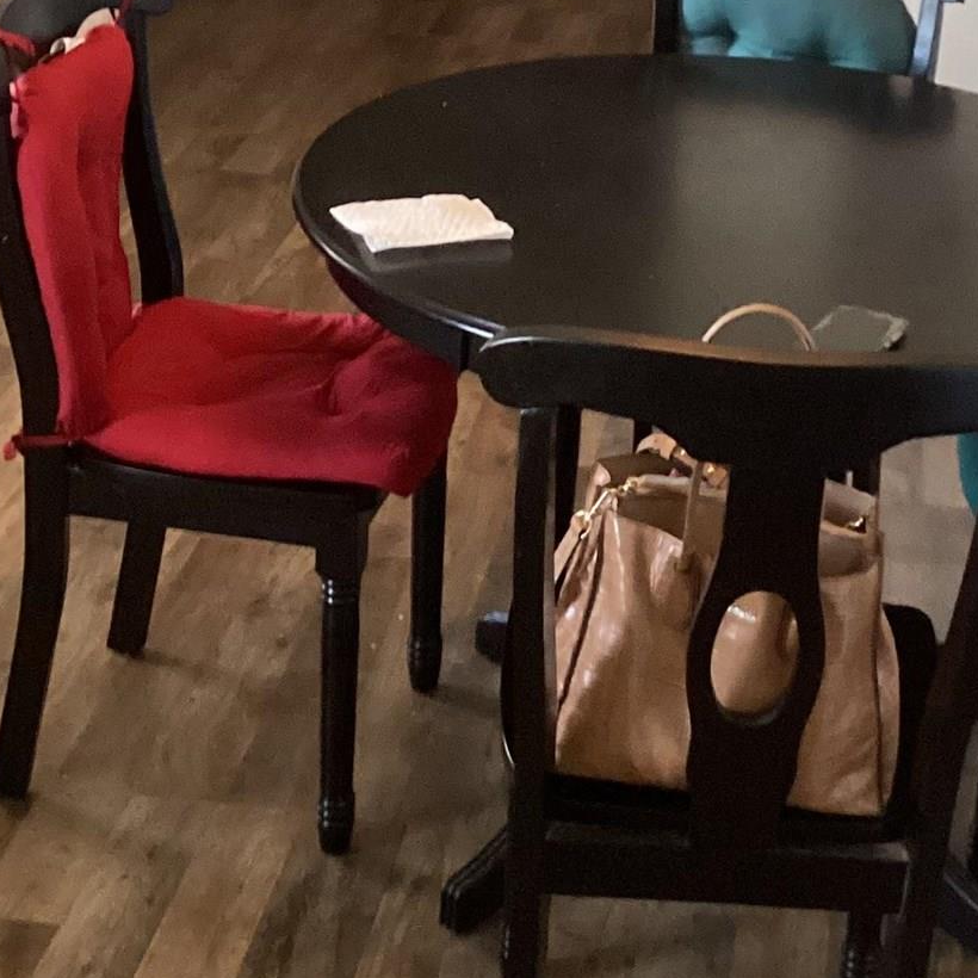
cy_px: -95
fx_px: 2461
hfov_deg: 22.2
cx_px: 754
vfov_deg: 21.3
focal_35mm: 77
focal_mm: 3.3
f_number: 2.4
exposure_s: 1/60
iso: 320
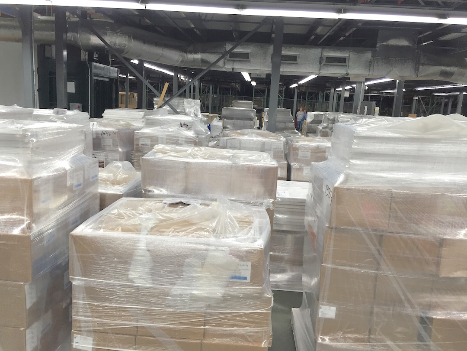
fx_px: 391
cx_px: 234
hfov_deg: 61.7
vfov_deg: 48.2
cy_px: 176
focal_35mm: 29
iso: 32
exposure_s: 1/30
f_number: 2.2
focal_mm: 4.15
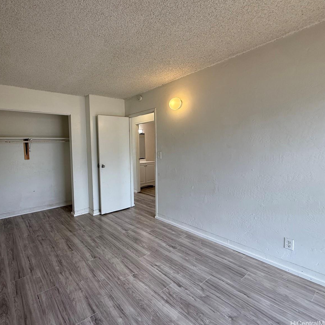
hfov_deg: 81.2
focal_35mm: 17
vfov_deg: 84.0
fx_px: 181
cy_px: 159
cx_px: 109
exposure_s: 1/120
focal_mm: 2.22
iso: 100
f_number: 2.2
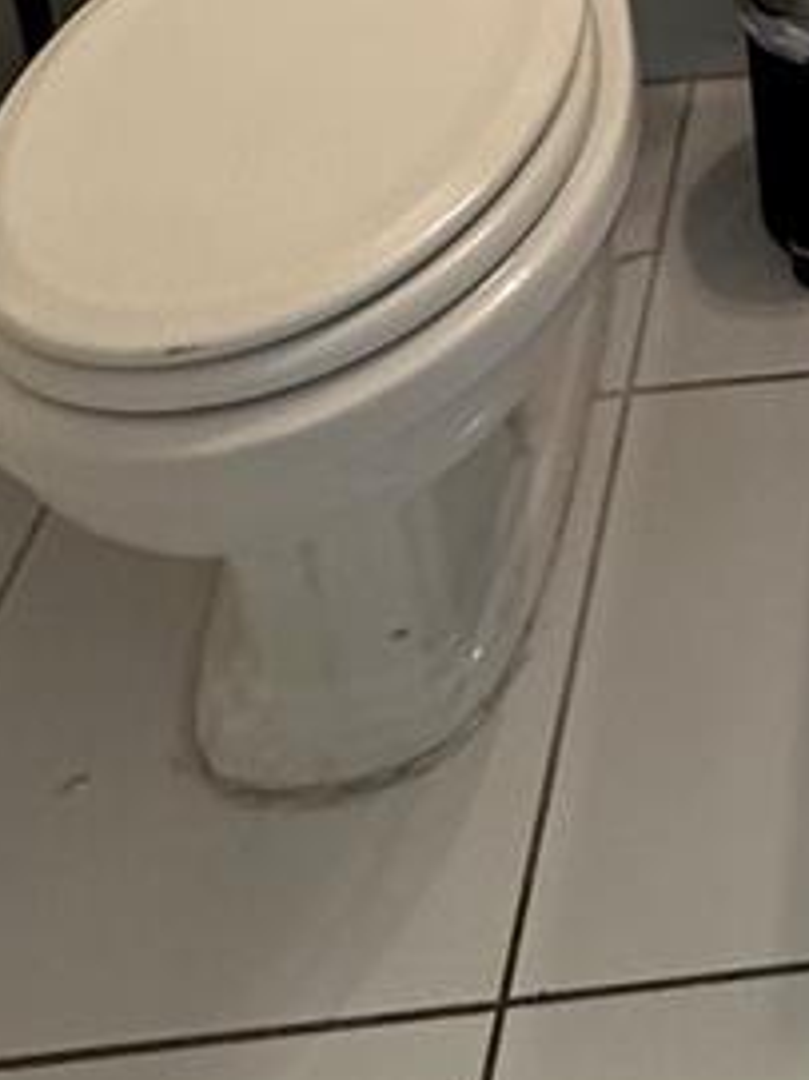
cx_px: 1188
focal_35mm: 62
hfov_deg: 20.5
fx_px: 1934
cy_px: -805
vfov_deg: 21.7
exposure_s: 1/120
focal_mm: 2.22
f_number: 2.2
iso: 160
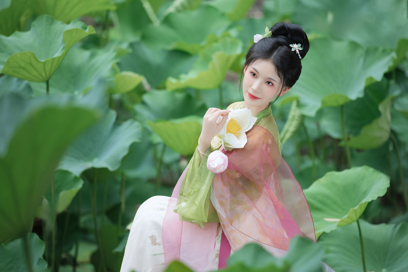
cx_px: 204
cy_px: 136
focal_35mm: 170
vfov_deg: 8.1
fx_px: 1927
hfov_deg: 12.1
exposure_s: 1/640
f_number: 2.8
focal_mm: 170
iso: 320
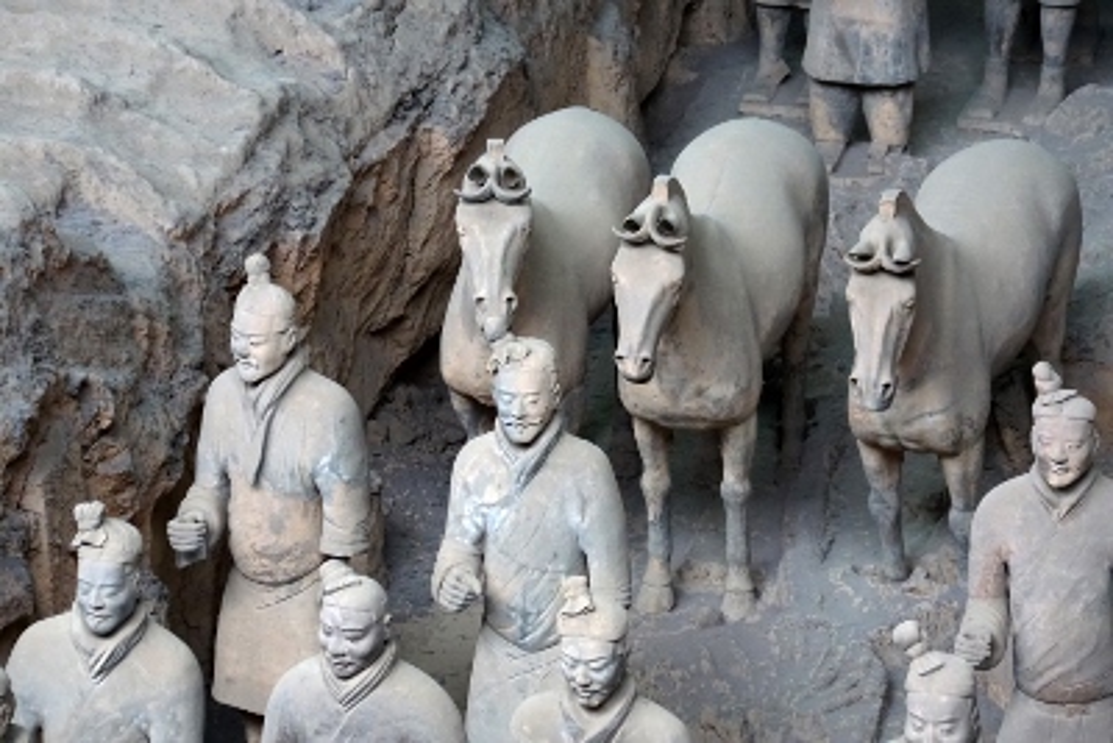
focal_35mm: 180
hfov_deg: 11.4
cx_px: 556
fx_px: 5567
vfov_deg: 7.6
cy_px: 372
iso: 2500
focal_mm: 120
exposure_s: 1/200
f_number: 5.6
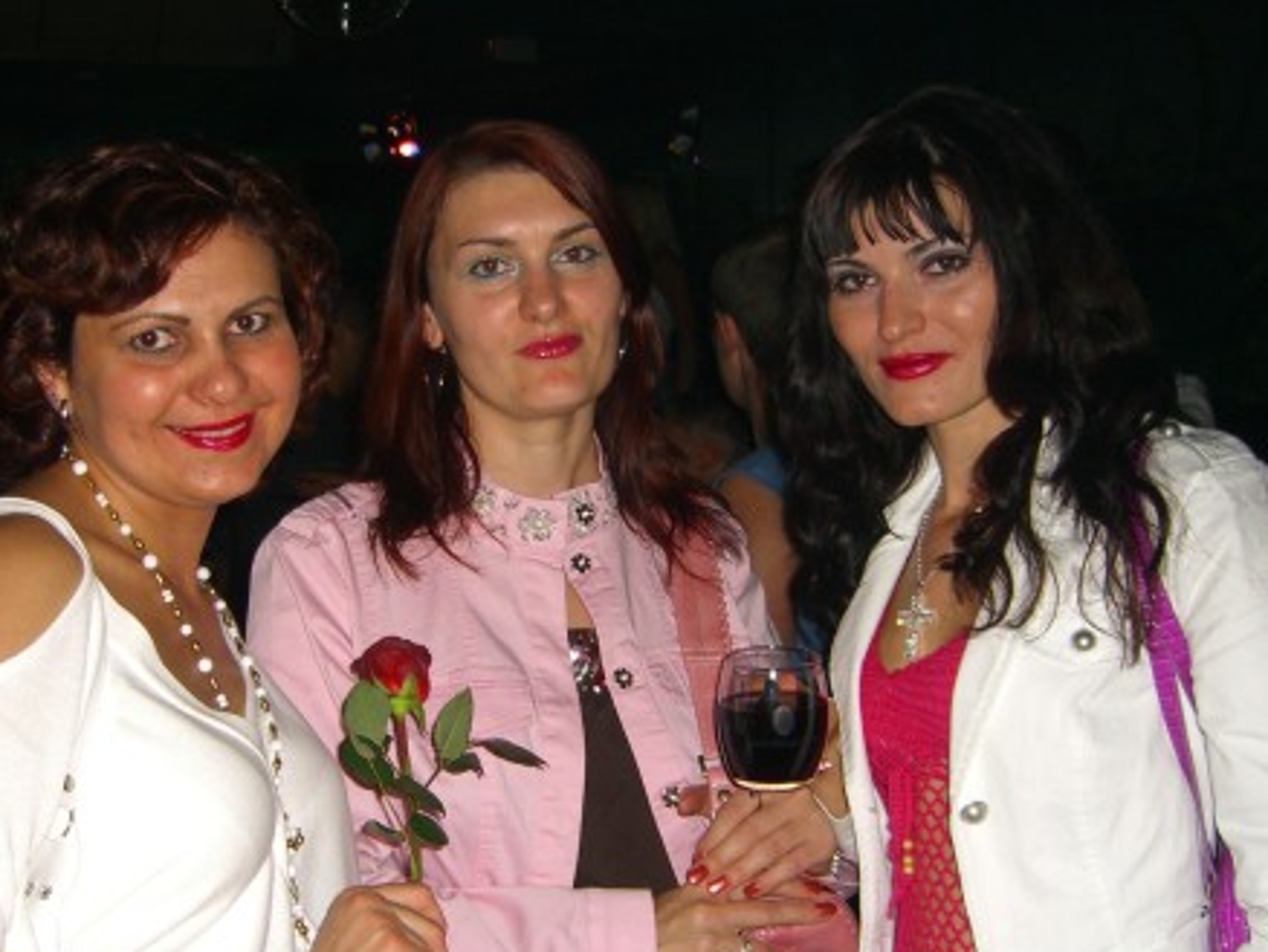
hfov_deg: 36.8
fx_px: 1906
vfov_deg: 28.0
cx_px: 585
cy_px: 576
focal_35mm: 52
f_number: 2.8
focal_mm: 7.9
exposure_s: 1/60
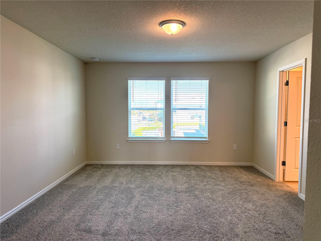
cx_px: 160
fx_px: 223
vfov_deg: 56.8
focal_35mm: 24
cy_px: 120
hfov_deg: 71.6
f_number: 1.78
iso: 125
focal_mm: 6.76
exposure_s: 1/234
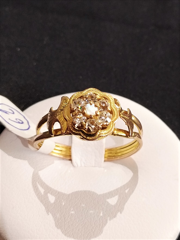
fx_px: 180
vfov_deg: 67.3
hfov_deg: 53.1
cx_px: 90
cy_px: 120
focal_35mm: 26
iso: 100
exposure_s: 1/33
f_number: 2.2
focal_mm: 3.82
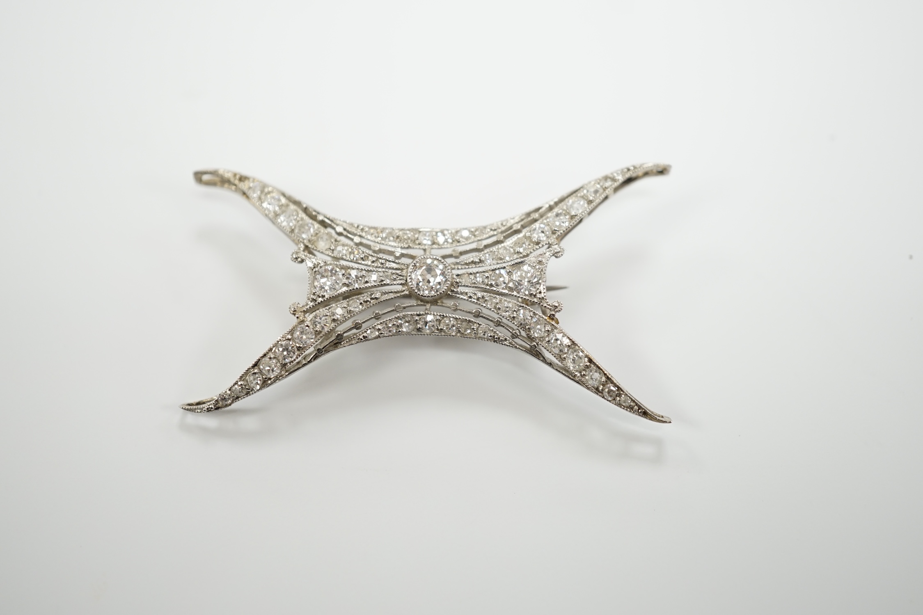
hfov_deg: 43.6
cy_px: 308
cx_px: 462
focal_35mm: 45
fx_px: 1154
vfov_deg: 29.9
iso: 320
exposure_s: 1/60
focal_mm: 30
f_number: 3.5
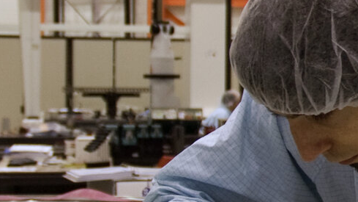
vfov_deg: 8.2
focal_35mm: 148
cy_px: 89
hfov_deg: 13.6
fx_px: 1405
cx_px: 548
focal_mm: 24
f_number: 3.8
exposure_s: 1/60
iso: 200
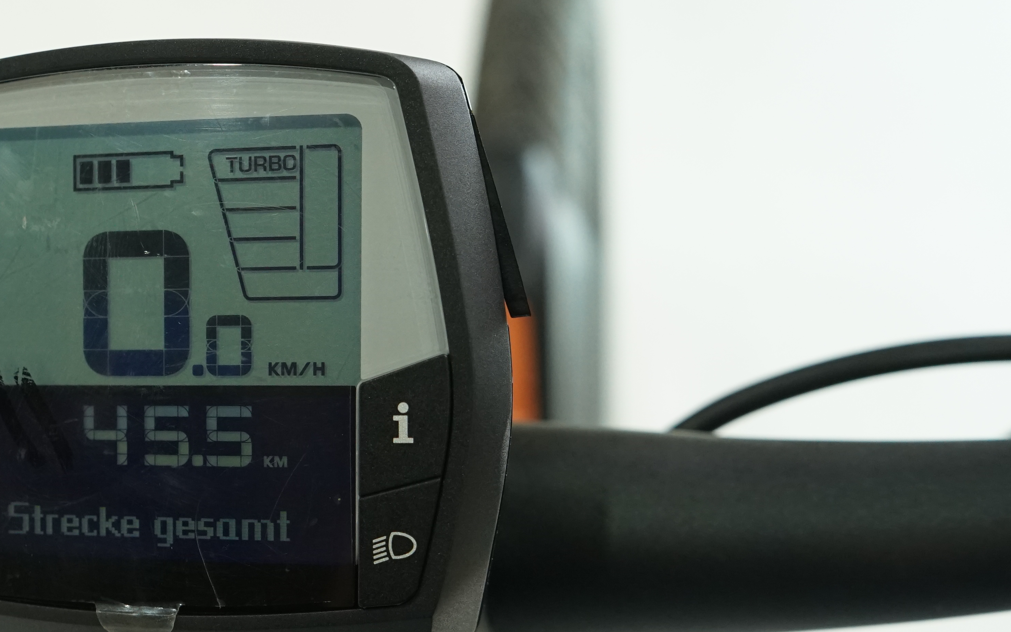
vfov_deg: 22.3
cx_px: 132
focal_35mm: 58
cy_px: 419
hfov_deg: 33.5
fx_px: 1598
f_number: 5.6
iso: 1600
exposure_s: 1/200
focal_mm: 28
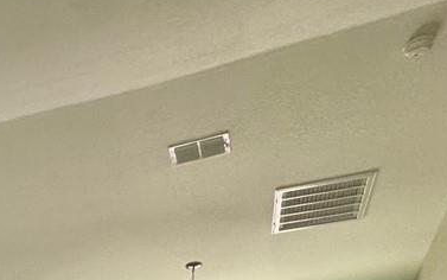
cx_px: -279
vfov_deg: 16.3
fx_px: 768
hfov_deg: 23.4
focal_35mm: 63
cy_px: 546
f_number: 2.2
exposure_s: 1/120
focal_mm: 2.22
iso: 200
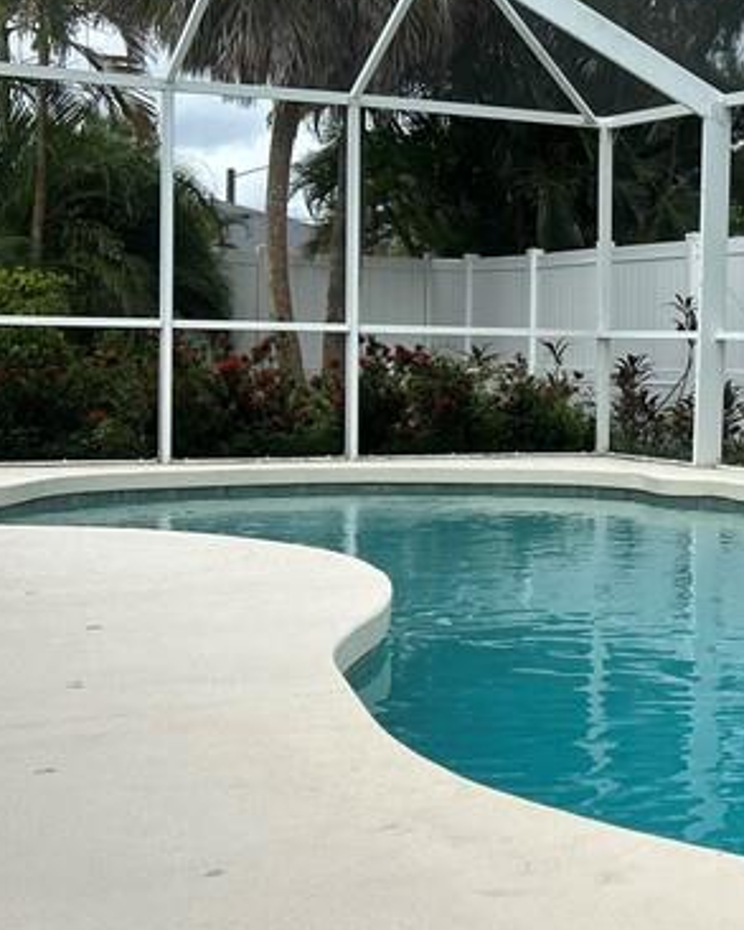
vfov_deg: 26.7
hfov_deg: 19.4
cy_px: 368
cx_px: 1041
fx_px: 1953
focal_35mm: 71
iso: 50
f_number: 1.5
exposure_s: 1/2252
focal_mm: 5.7
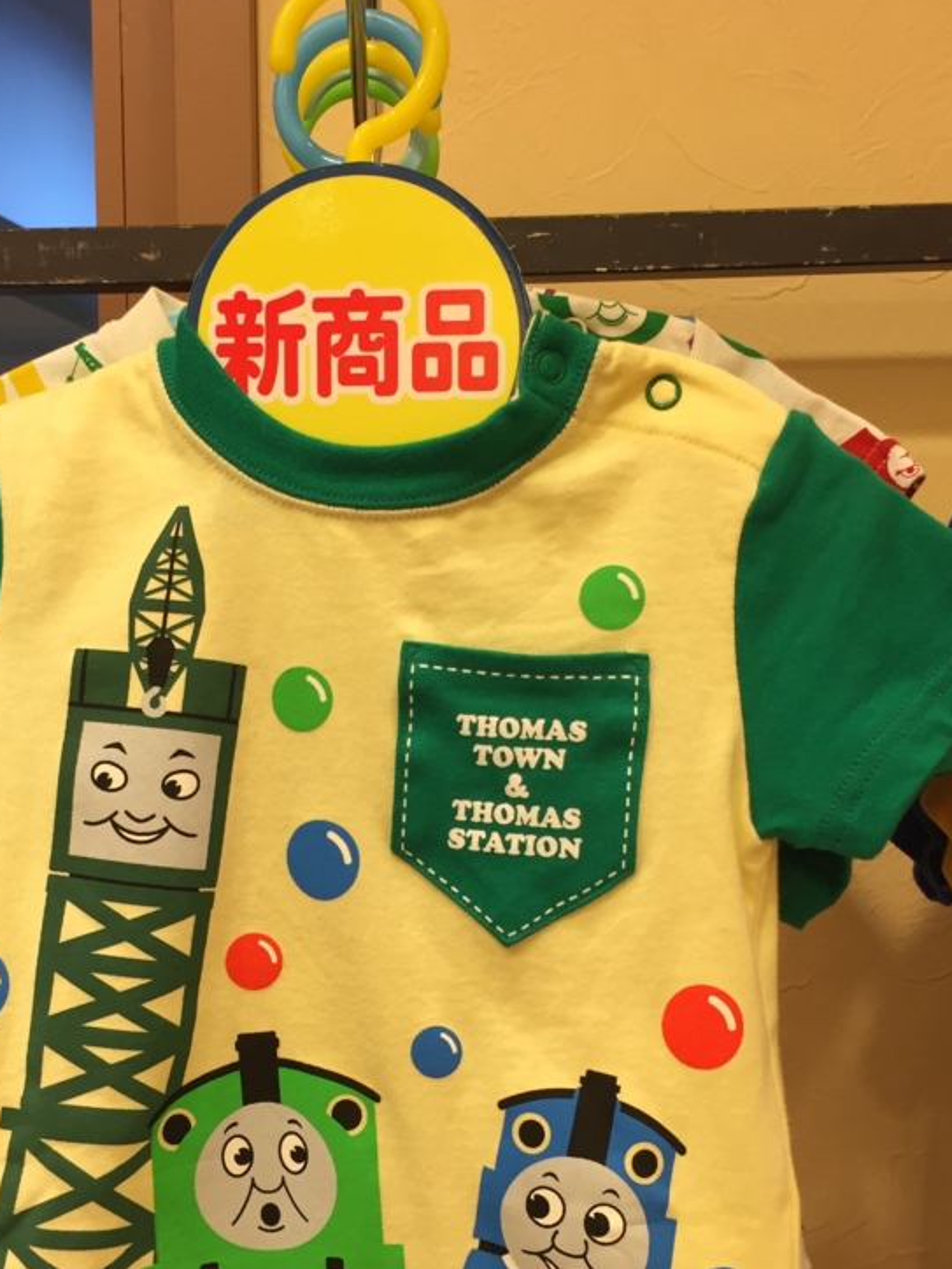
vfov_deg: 45.5
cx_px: 394
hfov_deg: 35.0
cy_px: 766
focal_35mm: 41
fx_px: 1503
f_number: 2.2
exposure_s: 1/33
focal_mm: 4.15
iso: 32
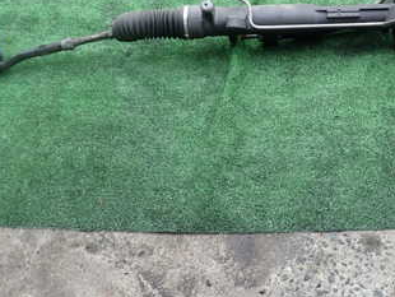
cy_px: 46
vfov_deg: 24.7
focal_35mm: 58
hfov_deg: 32.1
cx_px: 331
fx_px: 662
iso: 100
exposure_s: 1/160
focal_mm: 5.4
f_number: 2.3
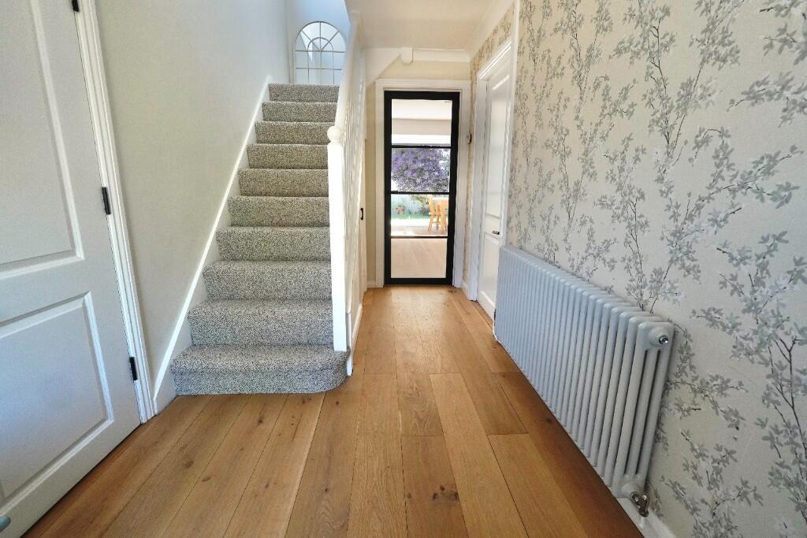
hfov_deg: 95.0
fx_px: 370
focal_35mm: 16
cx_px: 404
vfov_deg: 72.1
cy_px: 269
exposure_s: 1/160
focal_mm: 11
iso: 500
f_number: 4
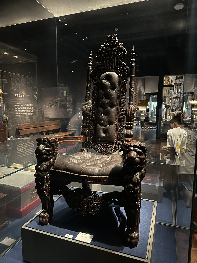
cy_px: 132
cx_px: 98
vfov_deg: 71.6
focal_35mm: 24
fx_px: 182
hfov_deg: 56.8
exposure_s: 1/24
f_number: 1.78
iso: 2000
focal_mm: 6.86
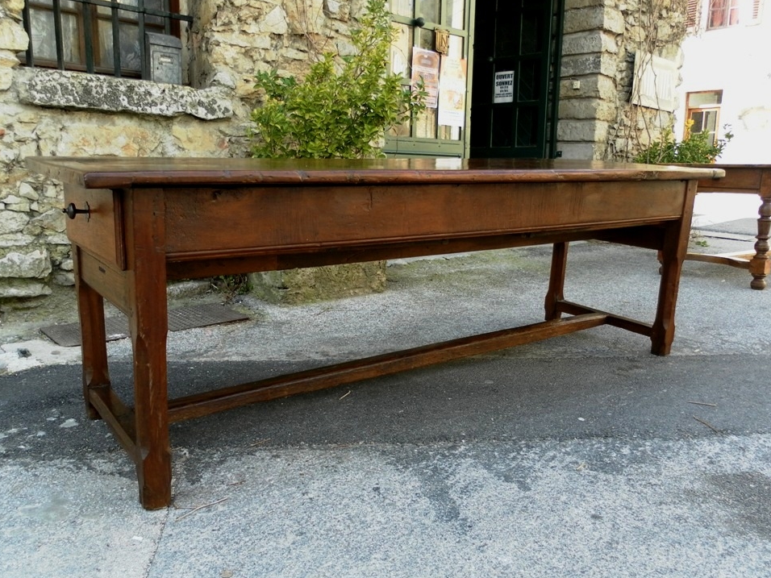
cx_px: 383
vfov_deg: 46.8
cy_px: 300
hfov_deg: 60.0
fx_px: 668
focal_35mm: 30
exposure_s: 1/45
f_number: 3.2
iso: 80
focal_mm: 4.9
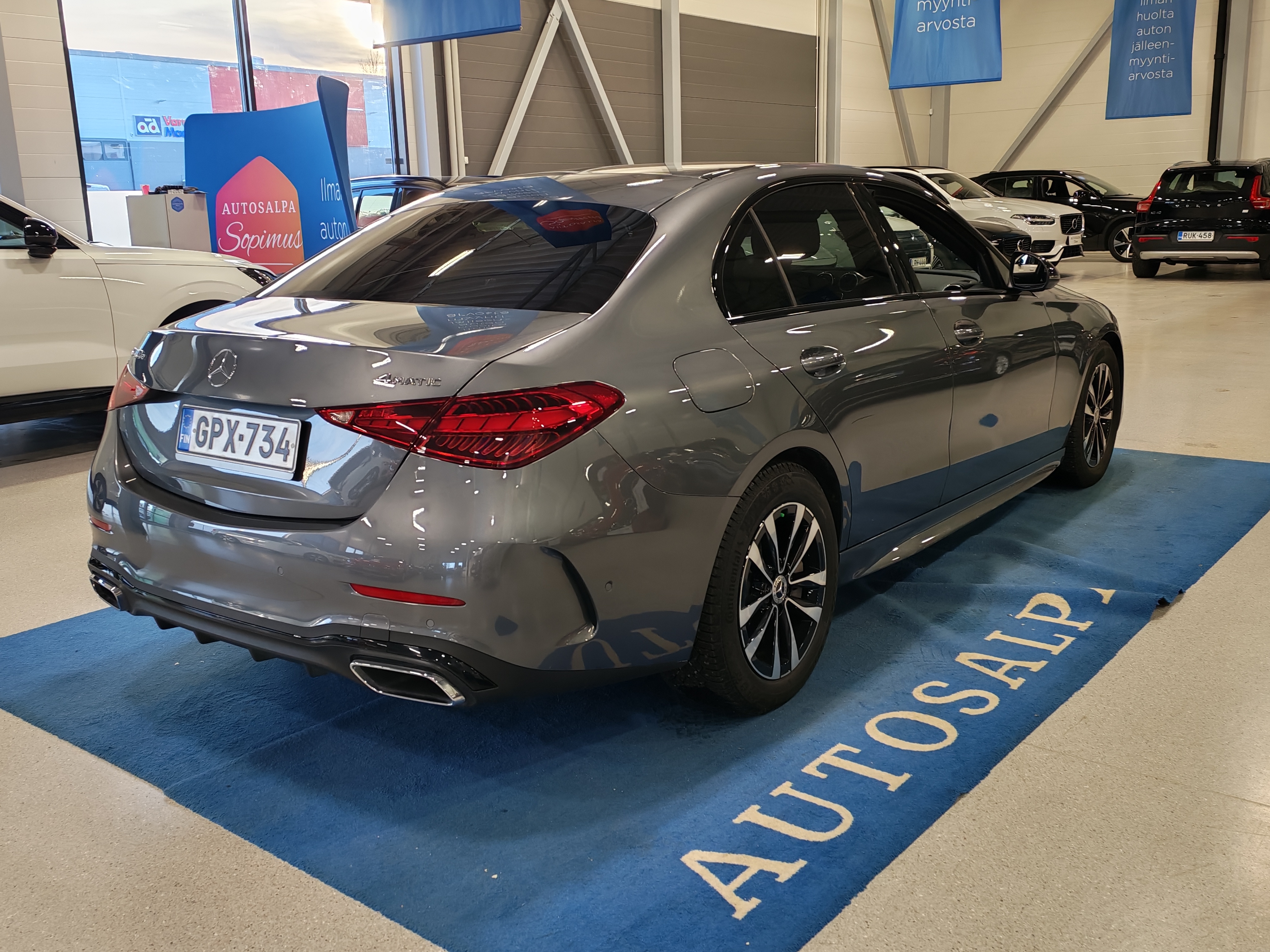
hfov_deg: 55.4
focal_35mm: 33
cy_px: 476
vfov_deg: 42.9
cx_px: 635
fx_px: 1211
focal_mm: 6.12
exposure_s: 1/100
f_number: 1.9
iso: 100
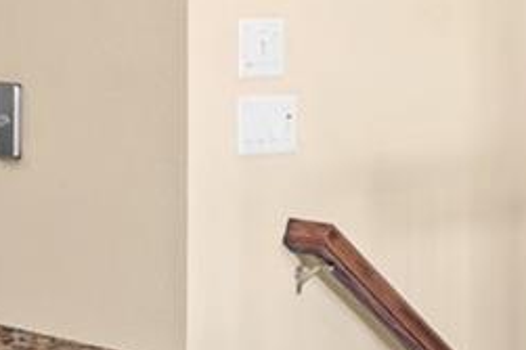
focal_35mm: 102
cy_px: -36
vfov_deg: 13.1
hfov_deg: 15.9
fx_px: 1489
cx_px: -516
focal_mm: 16
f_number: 9
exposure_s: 1.6
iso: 250
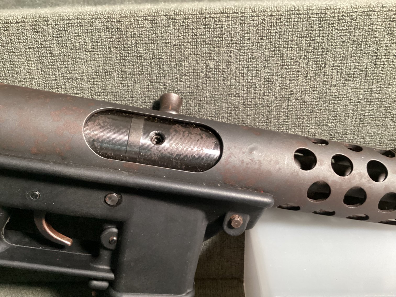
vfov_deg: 45.4
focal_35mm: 31
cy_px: 148
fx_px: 355
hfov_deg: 58.3
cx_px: 198
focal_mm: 3.3
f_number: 2.4
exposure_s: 1/40
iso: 400
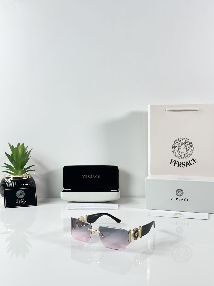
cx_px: 107
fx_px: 396
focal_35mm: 48
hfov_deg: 30.3
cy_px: 143
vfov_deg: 39.7
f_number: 1.78
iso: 80
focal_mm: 6.86
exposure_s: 1/100
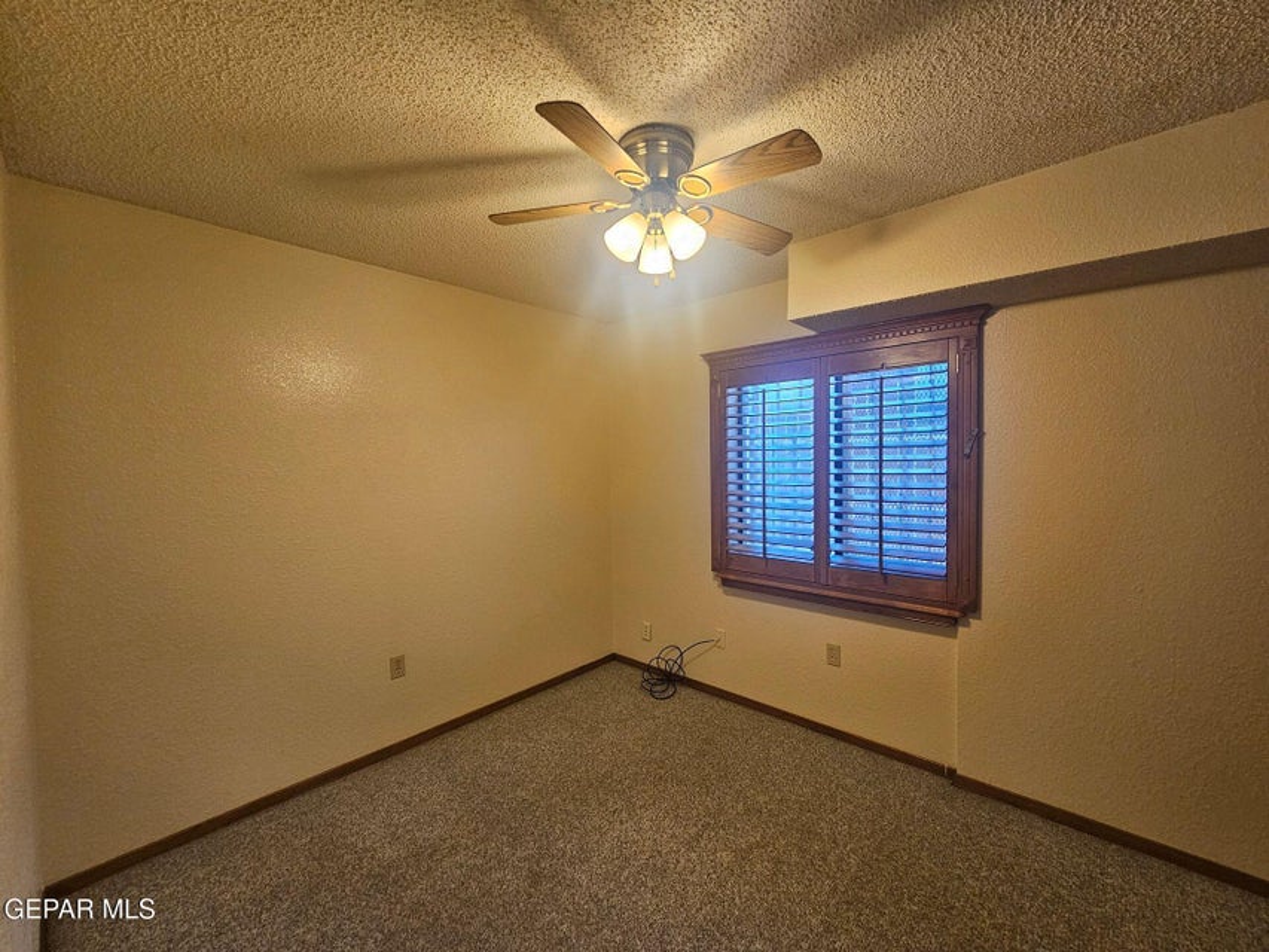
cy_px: 476
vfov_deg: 89.9
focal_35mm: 13
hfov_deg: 106.2
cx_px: 634
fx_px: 477
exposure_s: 1/60
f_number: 2.2
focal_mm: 2.2
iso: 200
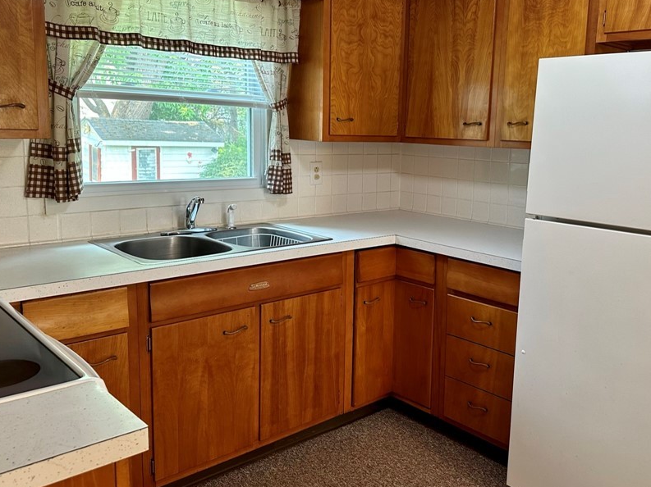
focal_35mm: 31
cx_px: 395
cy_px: 217
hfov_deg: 57.8
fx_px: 583
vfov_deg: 45.3
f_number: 1.78
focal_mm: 6.86
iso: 160
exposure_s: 1/60
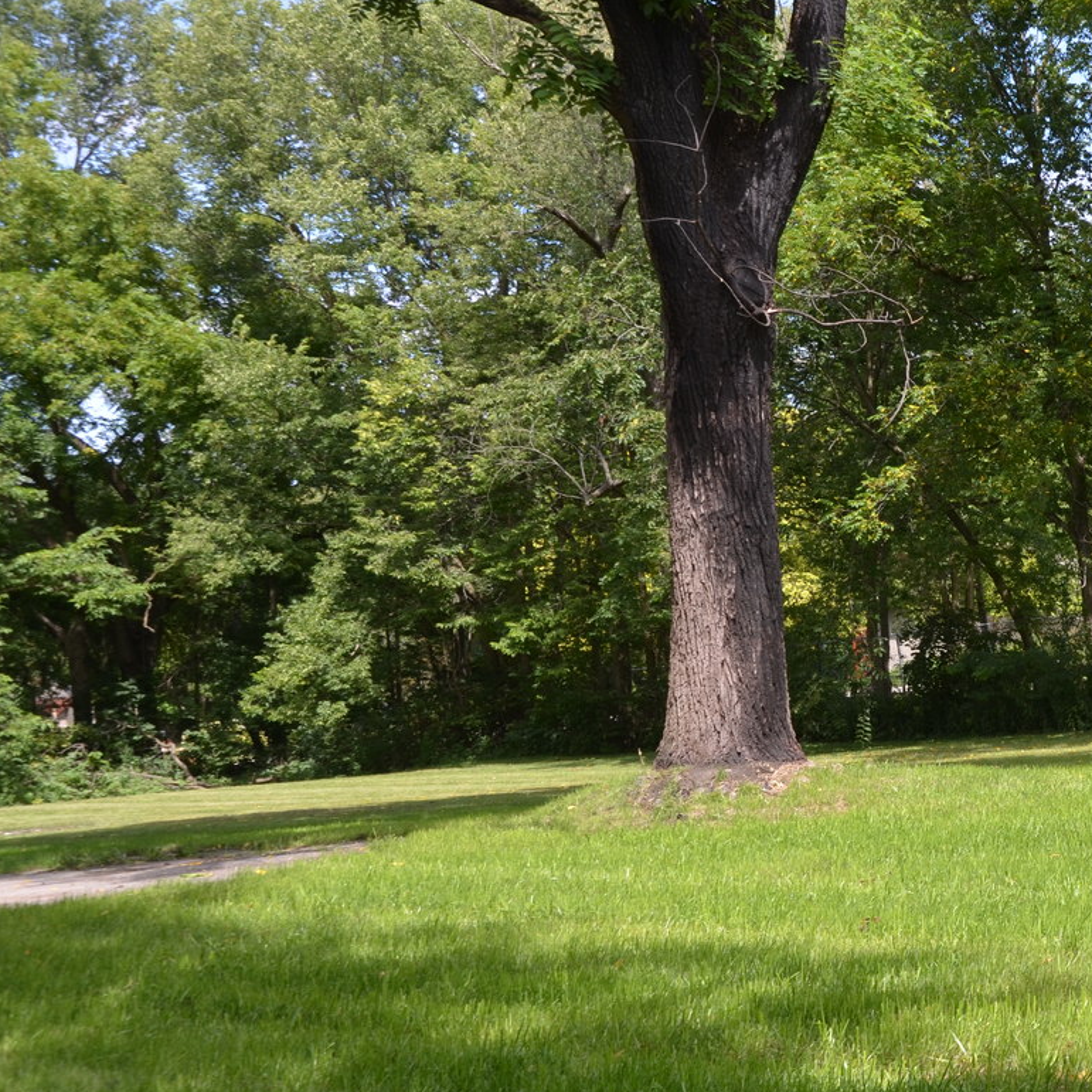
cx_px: 1130
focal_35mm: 70
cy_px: 605
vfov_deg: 24.6
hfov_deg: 23.5
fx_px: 2498
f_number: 7.1
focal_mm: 26
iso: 200
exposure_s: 1/200
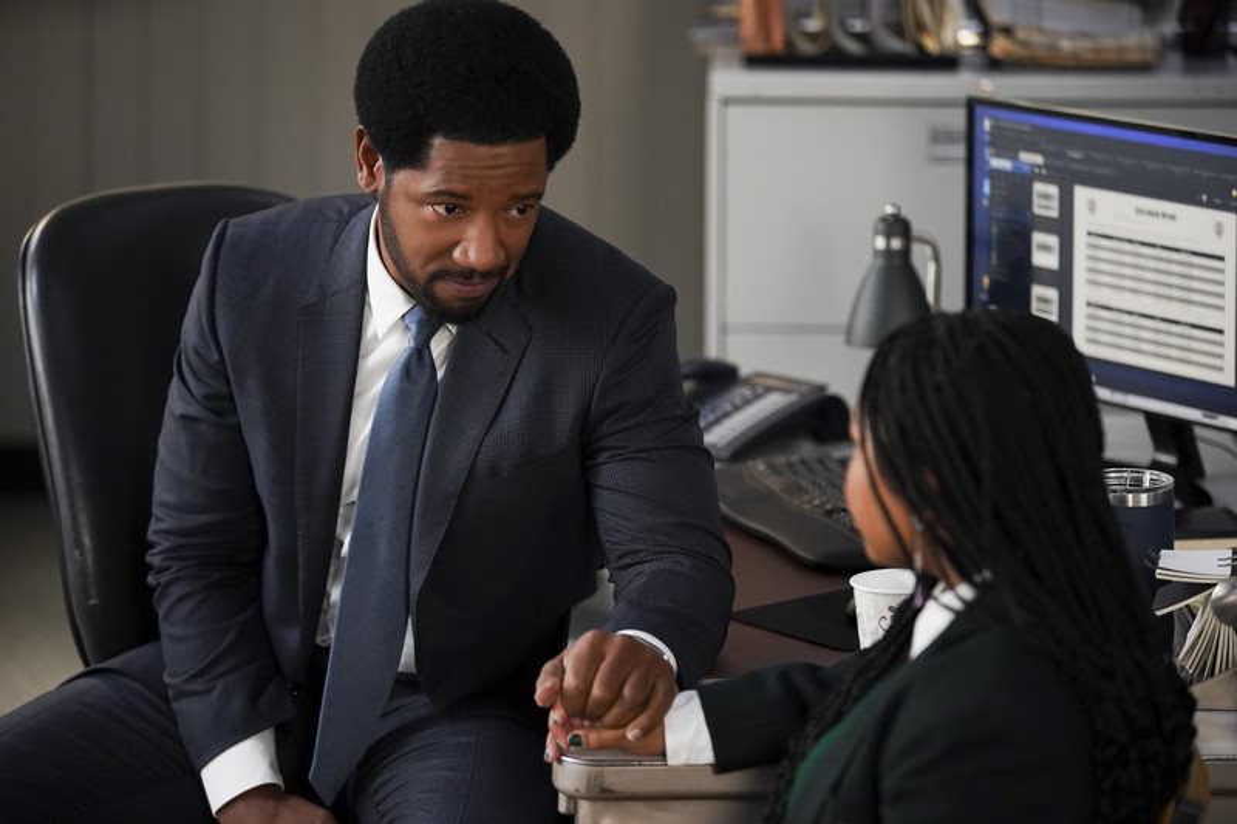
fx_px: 4466
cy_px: 412
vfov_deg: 10.5
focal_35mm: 130
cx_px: 618
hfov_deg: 15.8
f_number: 2.8
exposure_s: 1/200
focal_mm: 130
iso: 3200
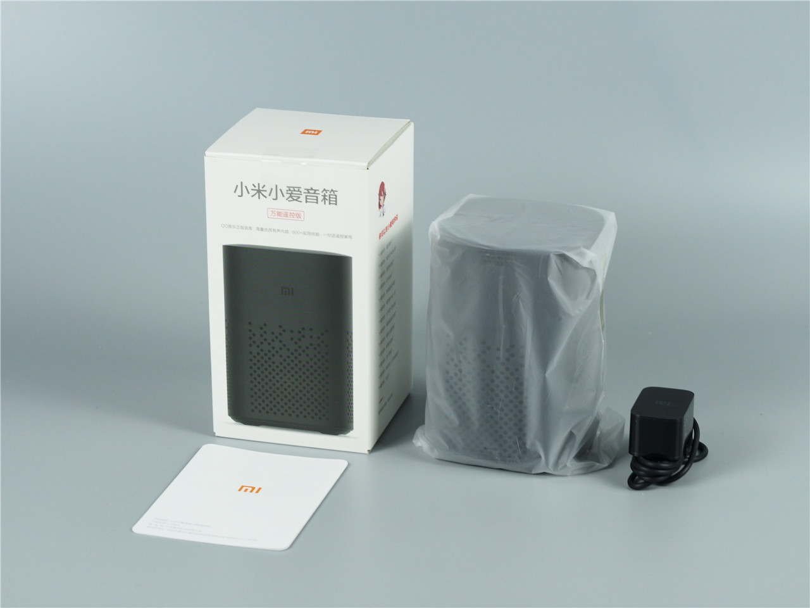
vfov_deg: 17.2
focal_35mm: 86
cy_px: 304
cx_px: 405
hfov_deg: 22.8
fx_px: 2012
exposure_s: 1/80
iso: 400
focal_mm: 43
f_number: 3.5
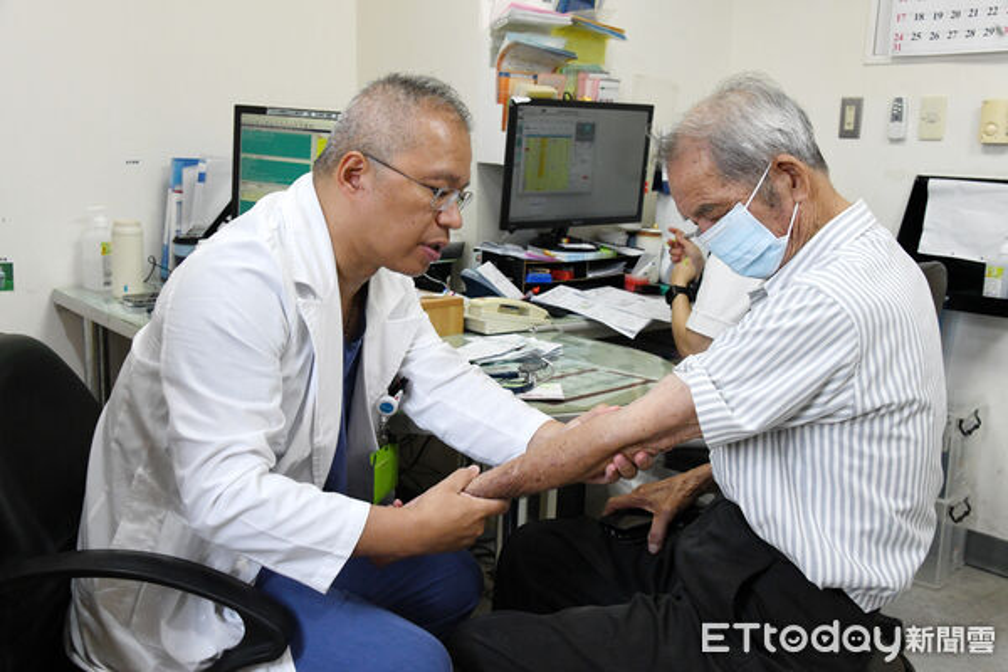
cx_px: 504
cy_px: 336
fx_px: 1120
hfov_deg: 48.5
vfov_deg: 33.4
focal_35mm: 40
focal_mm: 40
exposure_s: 1/320
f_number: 9
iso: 6400
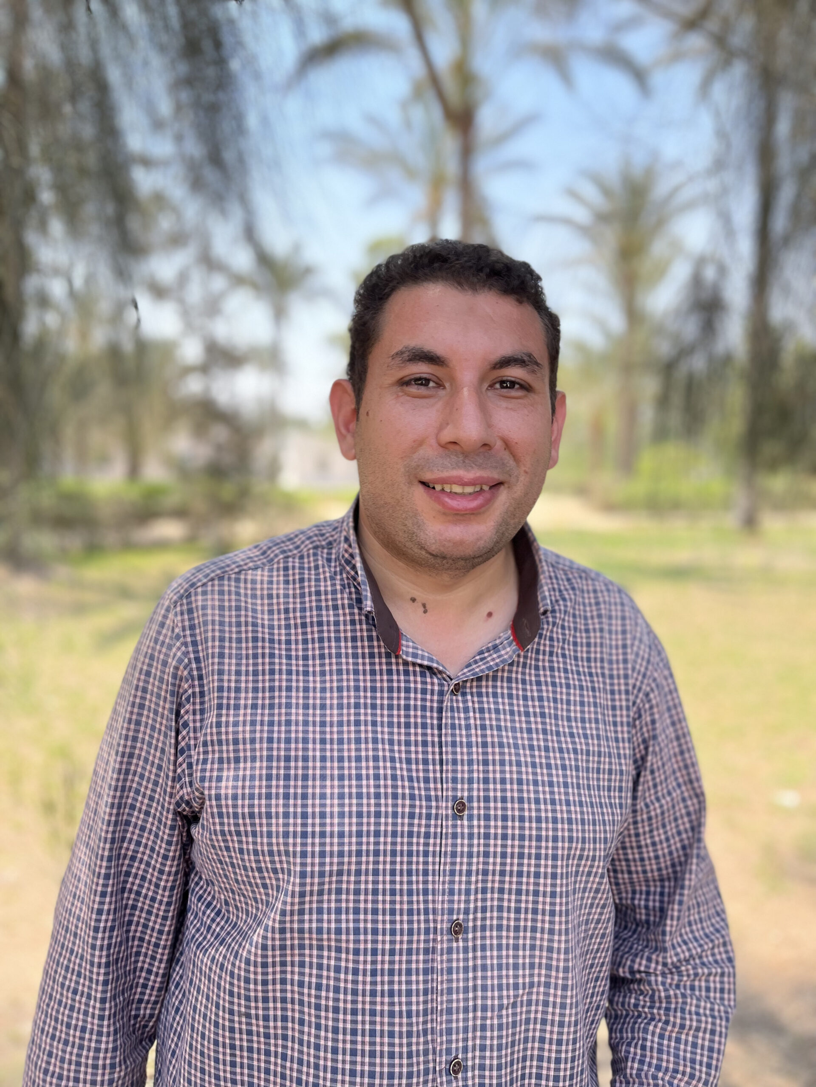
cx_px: 408
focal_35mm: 26
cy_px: 544
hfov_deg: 53.1
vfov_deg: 67.3
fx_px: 817
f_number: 1.6
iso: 50
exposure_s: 1/710
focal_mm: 5.1
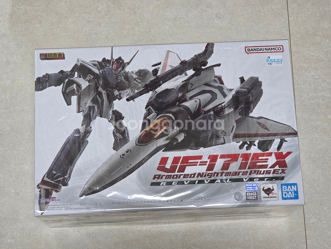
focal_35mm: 69
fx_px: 660
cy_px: 124
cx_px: 166
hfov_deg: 28.2
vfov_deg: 21.3
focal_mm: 7
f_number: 2.4
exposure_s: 1/120
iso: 200
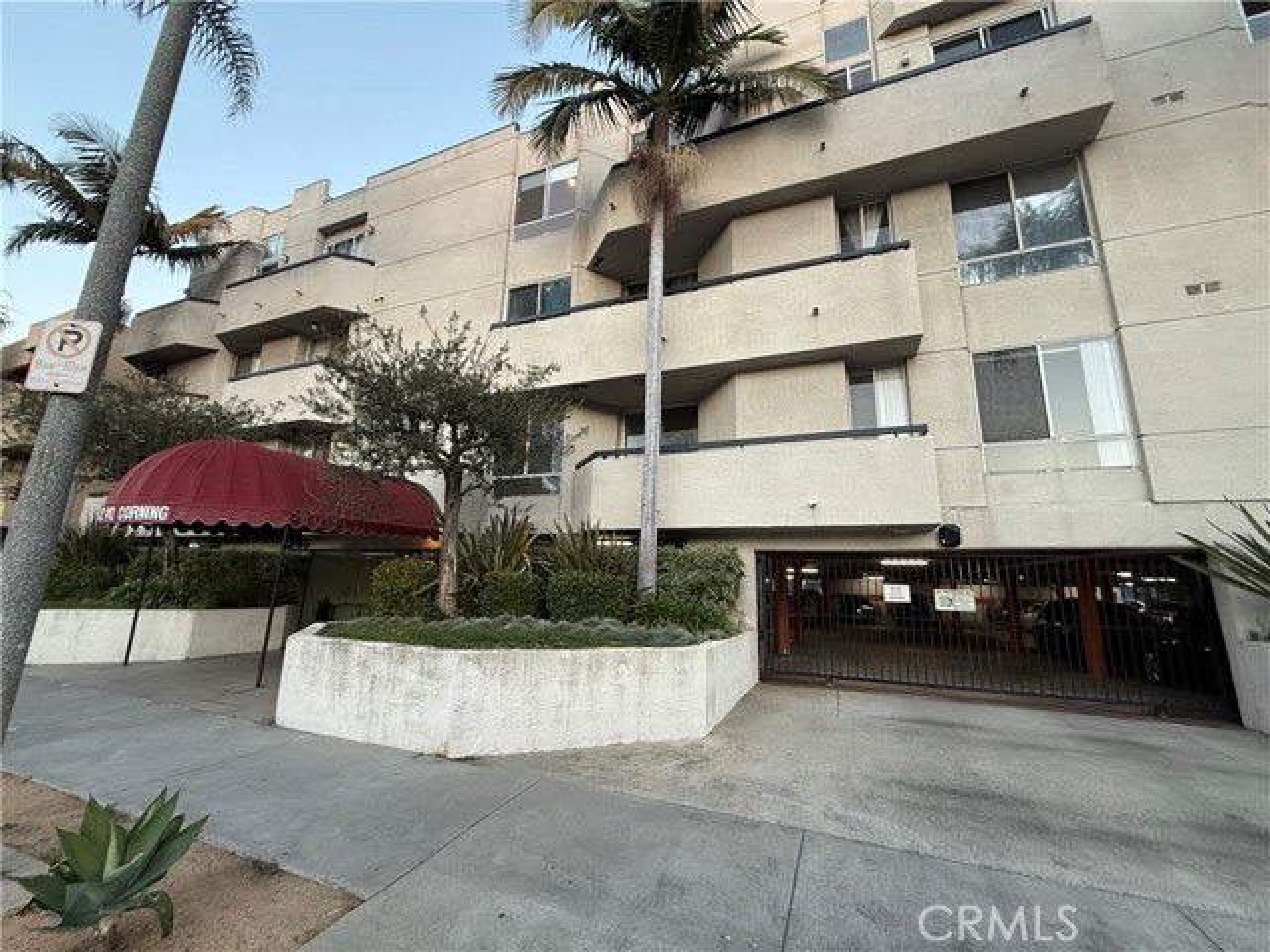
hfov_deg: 102.1
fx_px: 514
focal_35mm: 14
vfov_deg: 85.7
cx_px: 635
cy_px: 476
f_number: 2.2
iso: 125
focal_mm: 2.22
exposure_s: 1/99
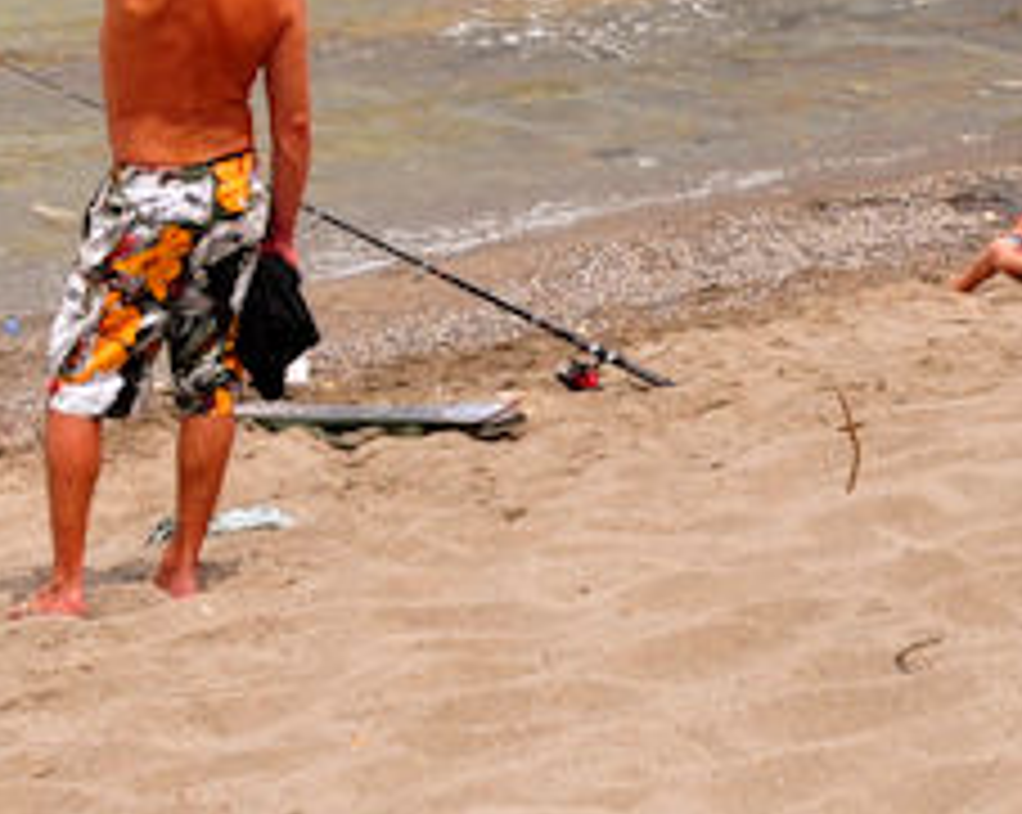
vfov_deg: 10.8
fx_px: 4048
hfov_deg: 14.1
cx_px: -117
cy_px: -591
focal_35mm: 134
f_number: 11
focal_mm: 18
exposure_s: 1/250
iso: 200
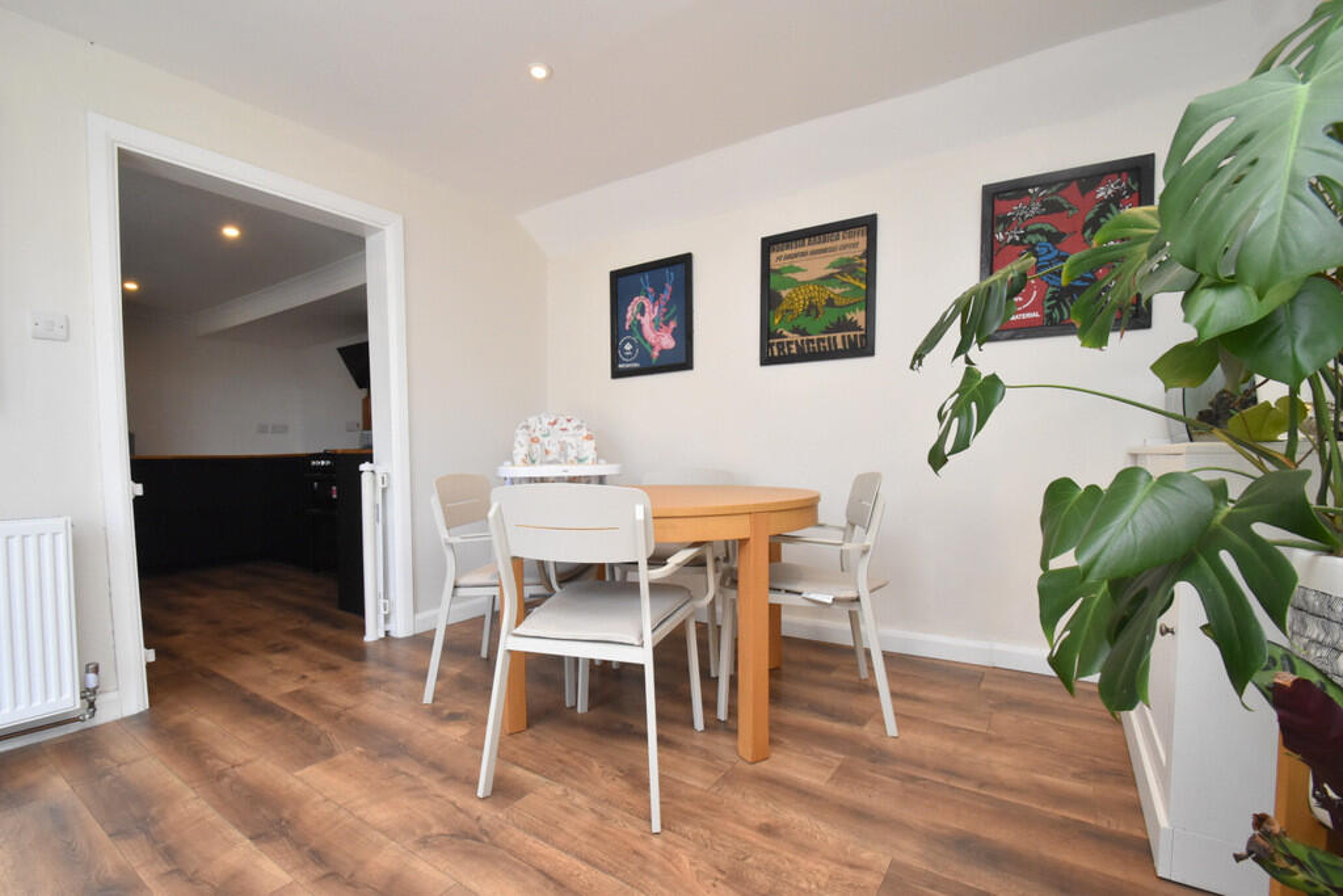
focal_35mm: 15
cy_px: 448
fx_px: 560
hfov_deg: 100.4
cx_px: 672
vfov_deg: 77.3
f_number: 10
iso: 1600
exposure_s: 1/60
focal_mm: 10
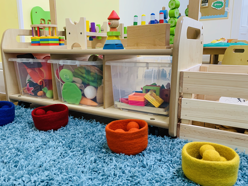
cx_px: 113
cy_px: 98
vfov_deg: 46.8
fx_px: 215
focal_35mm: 30
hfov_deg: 59.9
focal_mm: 4.25
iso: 80
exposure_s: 1/50
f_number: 1.8
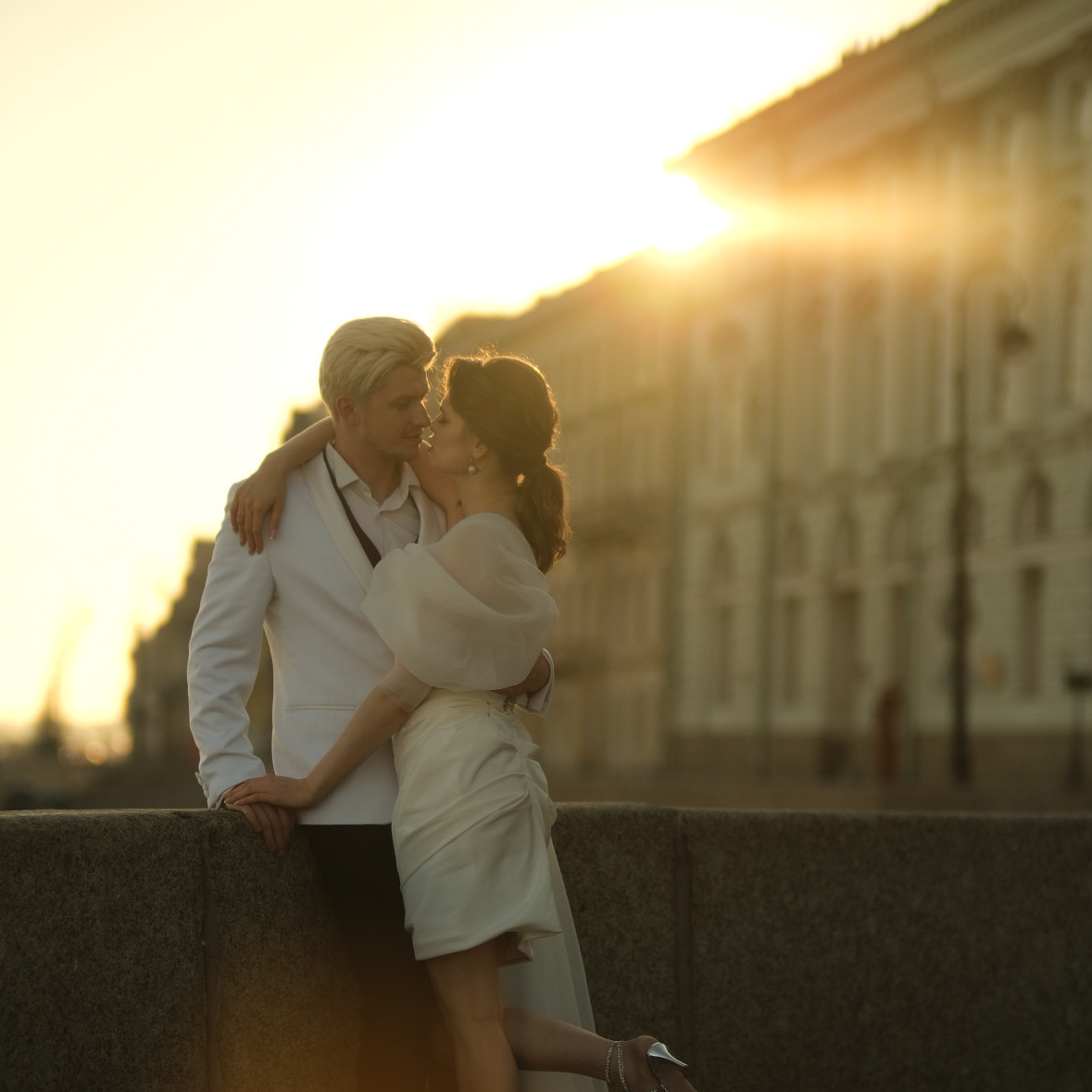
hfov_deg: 18.1
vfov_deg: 18.1
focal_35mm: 96
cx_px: 545
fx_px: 3426
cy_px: 743
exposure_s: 1/7500
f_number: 1.1
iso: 160
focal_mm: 50
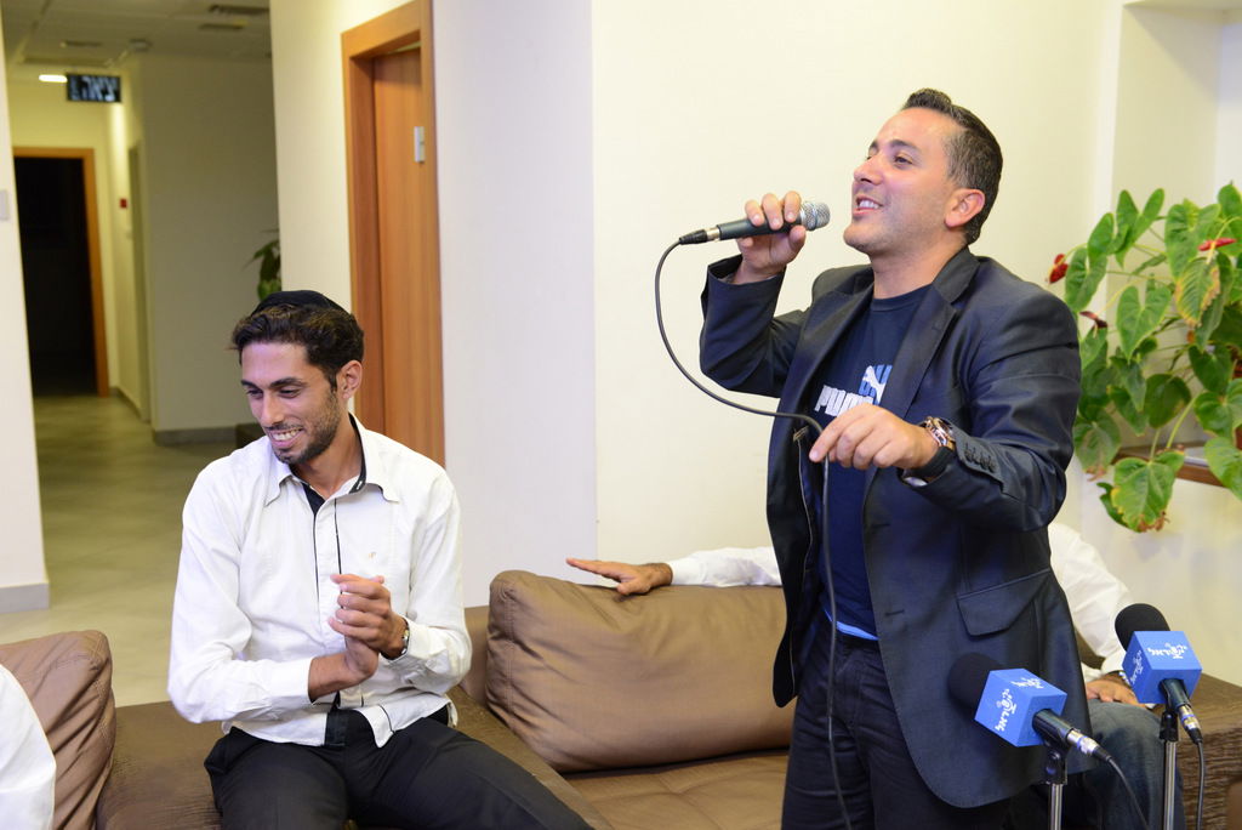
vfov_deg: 31.9
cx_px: 621
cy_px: 415
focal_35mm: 42
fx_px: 1450
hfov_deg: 46.4
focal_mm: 42
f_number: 5
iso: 1600
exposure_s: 1/80
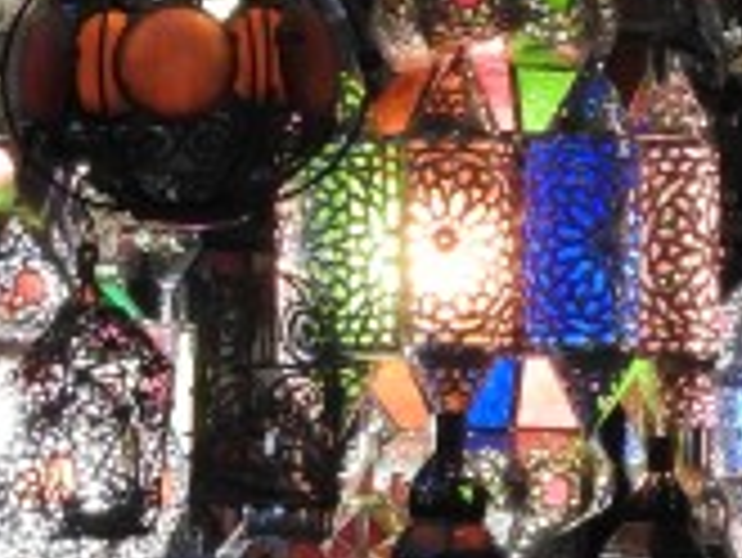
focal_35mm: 461
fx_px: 9889
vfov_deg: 3.2
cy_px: 1134
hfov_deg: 4.3
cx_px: 881
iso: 400
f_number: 4.8
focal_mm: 17
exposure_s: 1/15
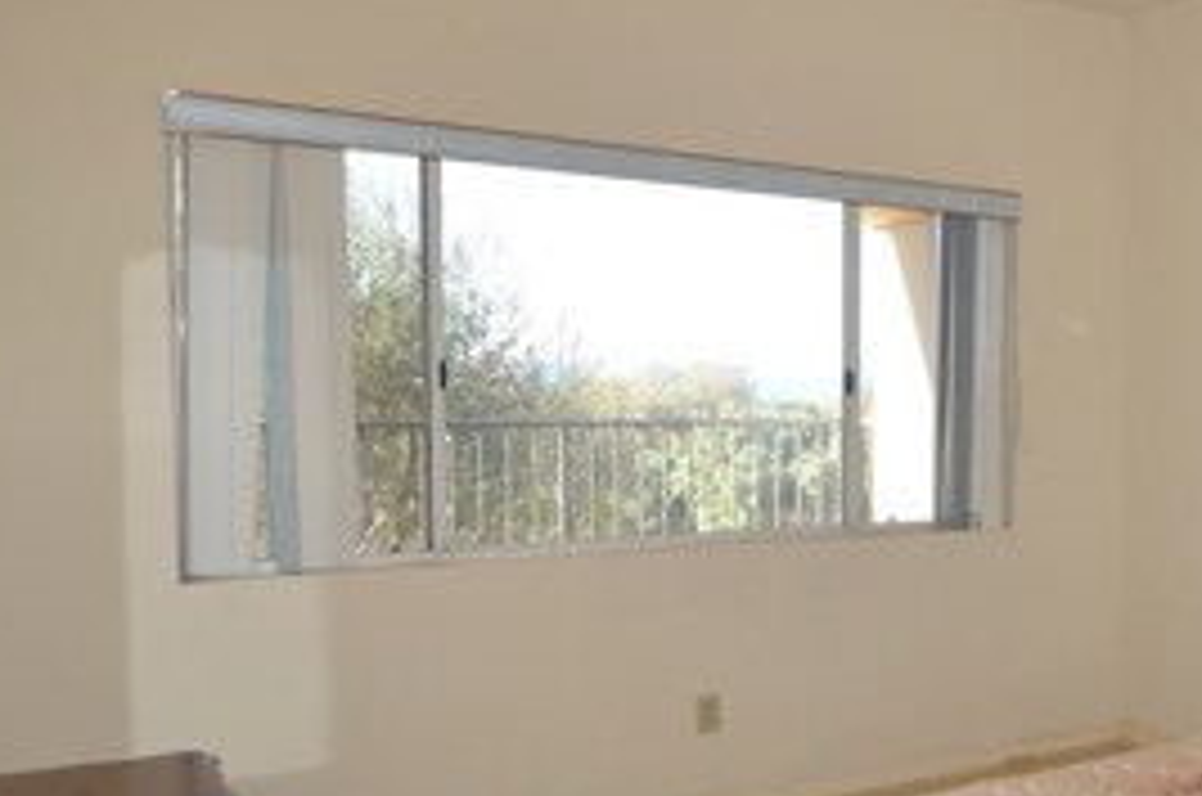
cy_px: 504
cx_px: 1166
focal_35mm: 36
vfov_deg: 36.5
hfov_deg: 45.9
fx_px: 1200
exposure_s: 1/125
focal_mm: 10
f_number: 5.6
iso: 200
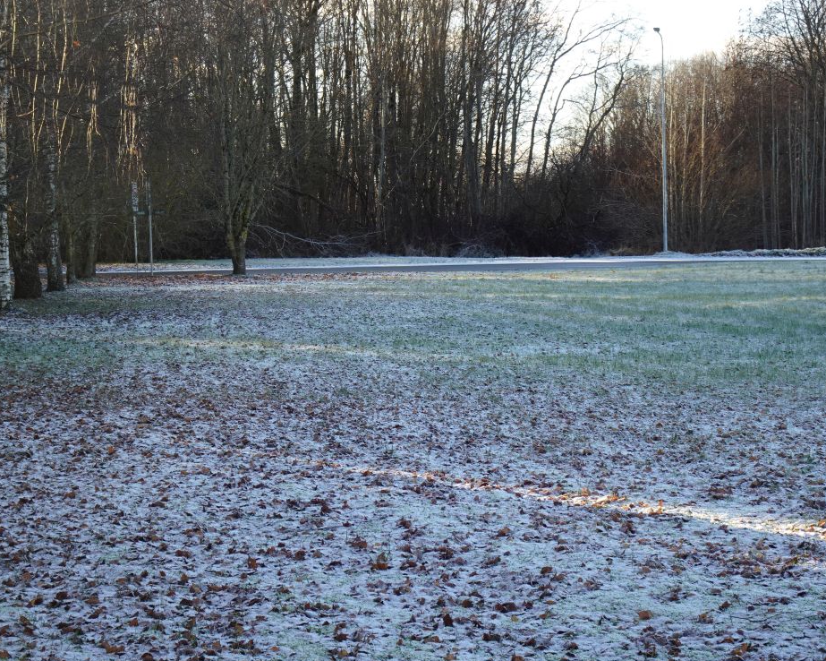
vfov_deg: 21.0
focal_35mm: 73
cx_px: 385
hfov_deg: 26.1
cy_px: 334
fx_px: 1784
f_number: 4.5
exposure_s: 1/80
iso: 80
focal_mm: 10.86
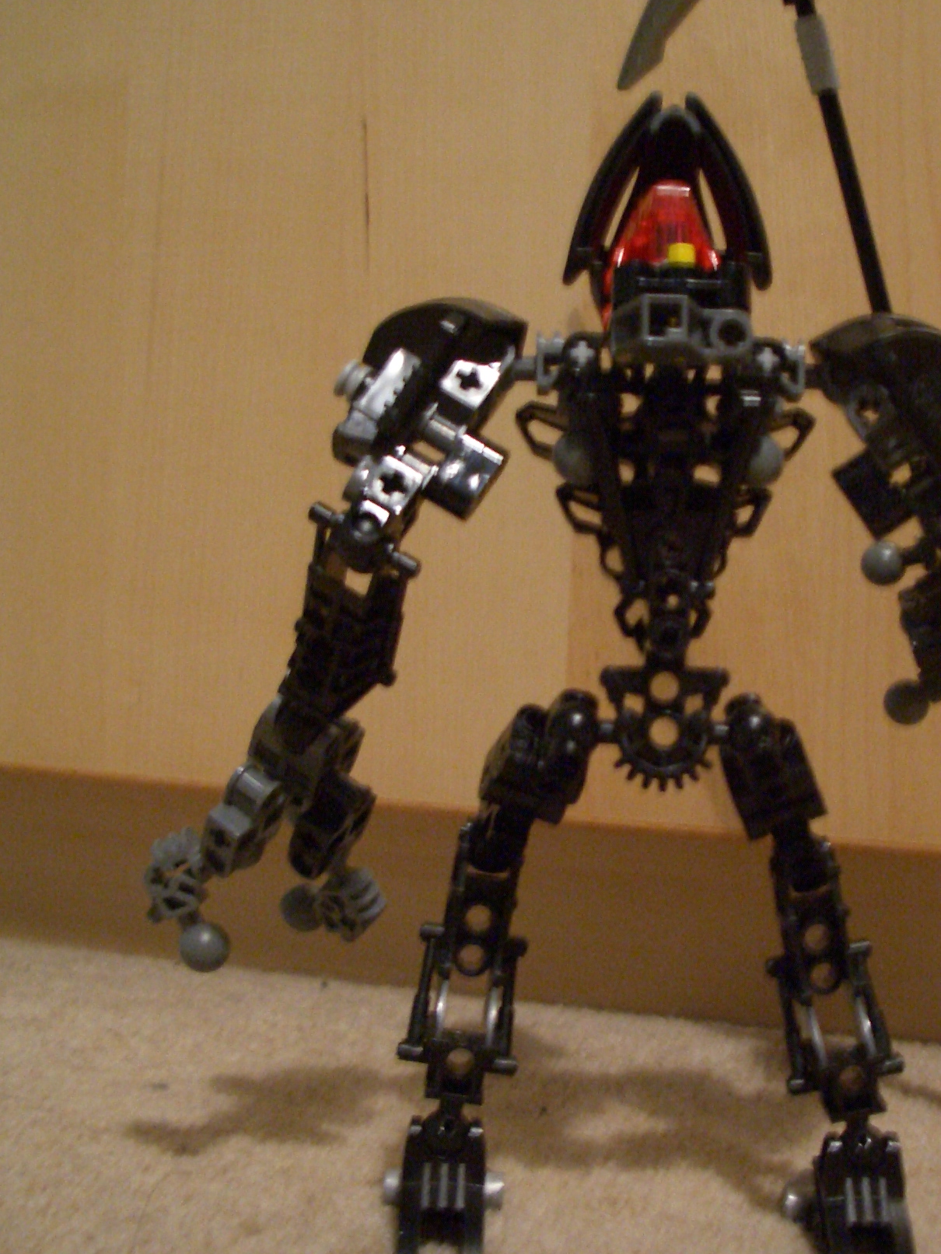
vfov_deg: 38.2
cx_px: 628
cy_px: 599
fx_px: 1812
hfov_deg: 28.9
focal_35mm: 50
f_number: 2.6
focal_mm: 5.8
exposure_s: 1/8
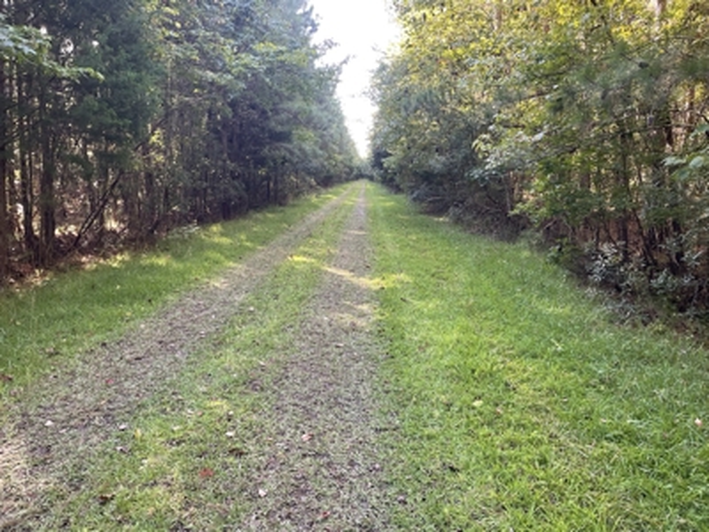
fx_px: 533
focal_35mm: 26
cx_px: 354
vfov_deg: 53.1
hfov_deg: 67.3
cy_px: 266
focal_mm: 4.2
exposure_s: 1/121
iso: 80
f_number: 1.6
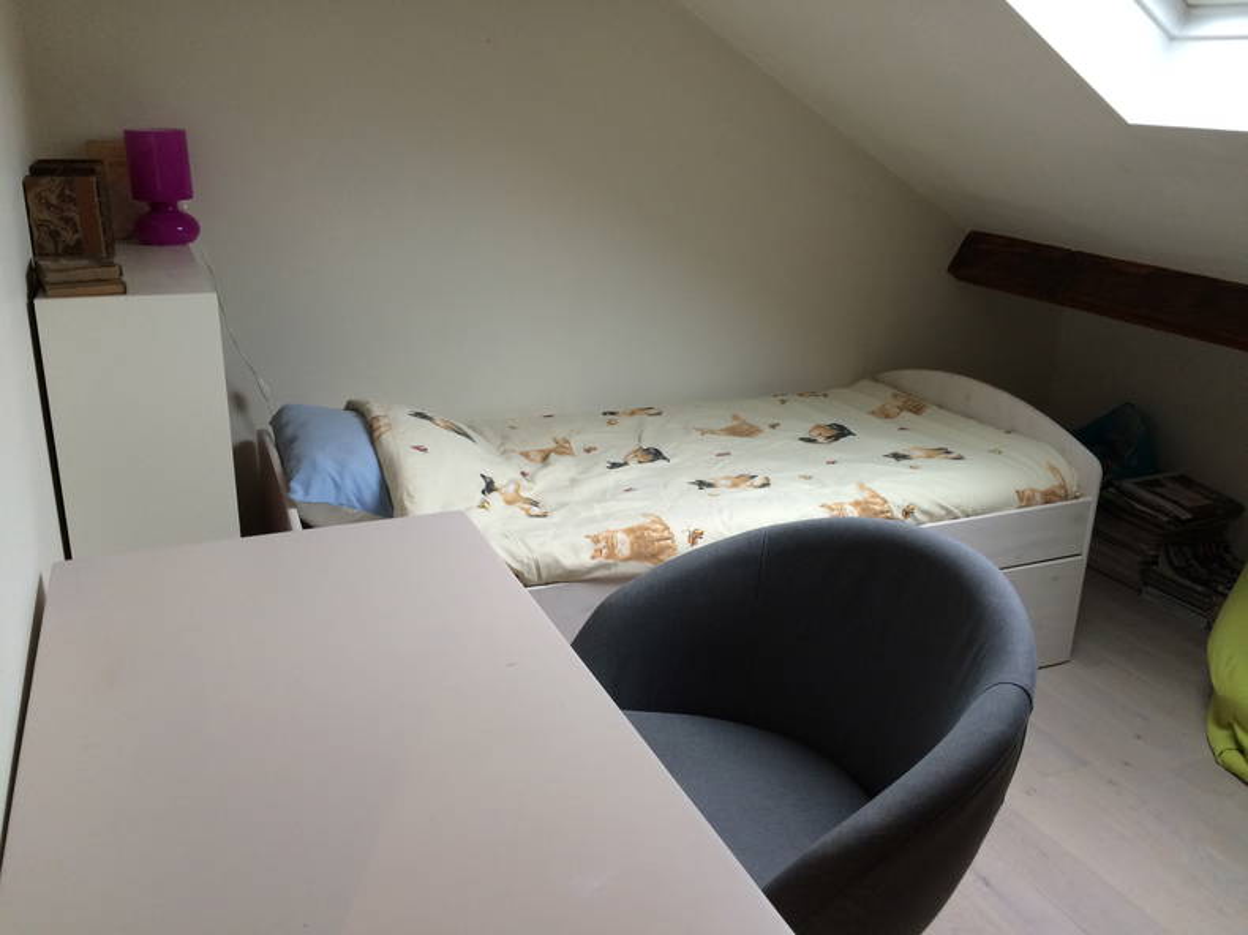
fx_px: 1045
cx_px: 624
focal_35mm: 29
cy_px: 468
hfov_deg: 61.7
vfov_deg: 48.2
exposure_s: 1/30
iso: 100
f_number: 2.2
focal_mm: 4.15
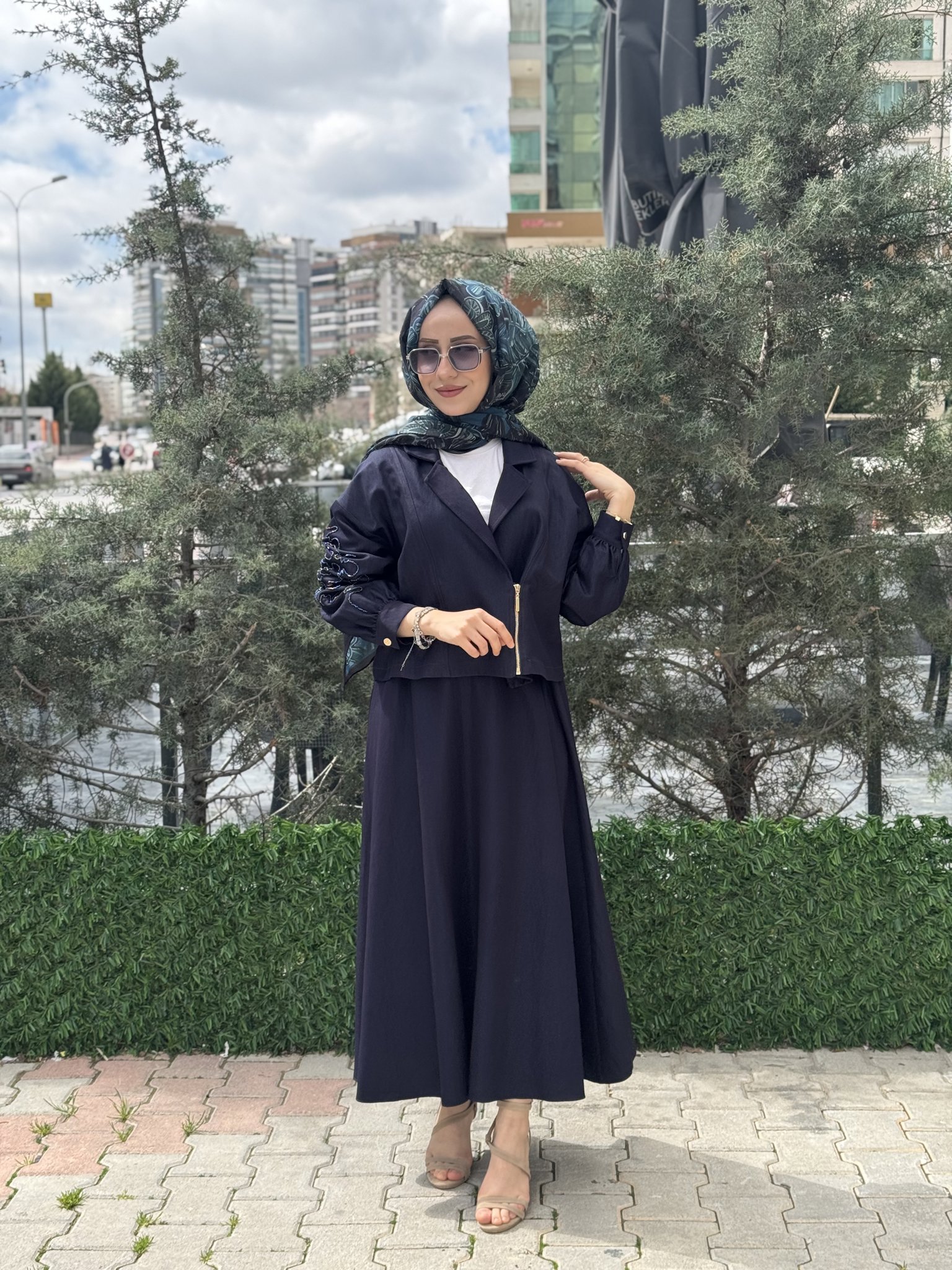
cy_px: 635
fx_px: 1760
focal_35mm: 48
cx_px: 476
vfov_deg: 39.7
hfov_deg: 30.3
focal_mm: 6.76
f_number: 1.78
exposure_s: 1/1724
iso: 64
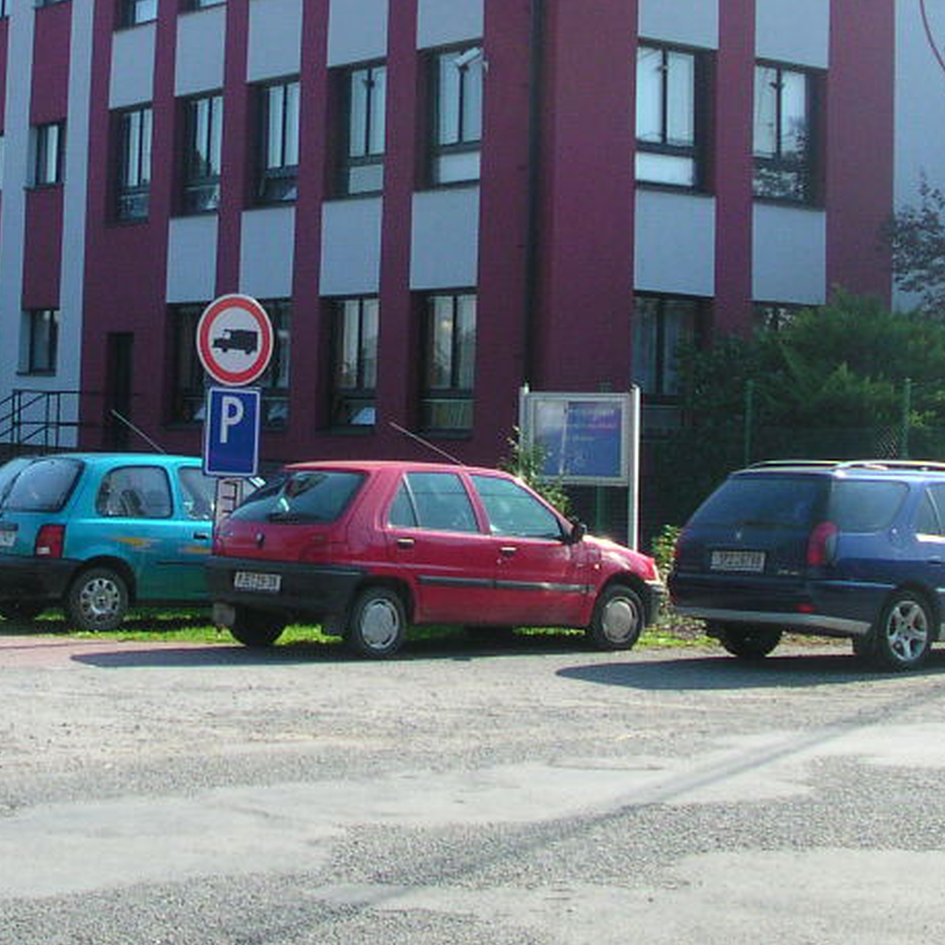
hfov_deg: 23.4
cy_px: 278
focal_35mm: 73
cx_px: 233
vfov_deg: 23.5
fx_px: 2255
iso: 100
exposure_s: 1/211
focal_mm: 5.6
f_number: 4.5
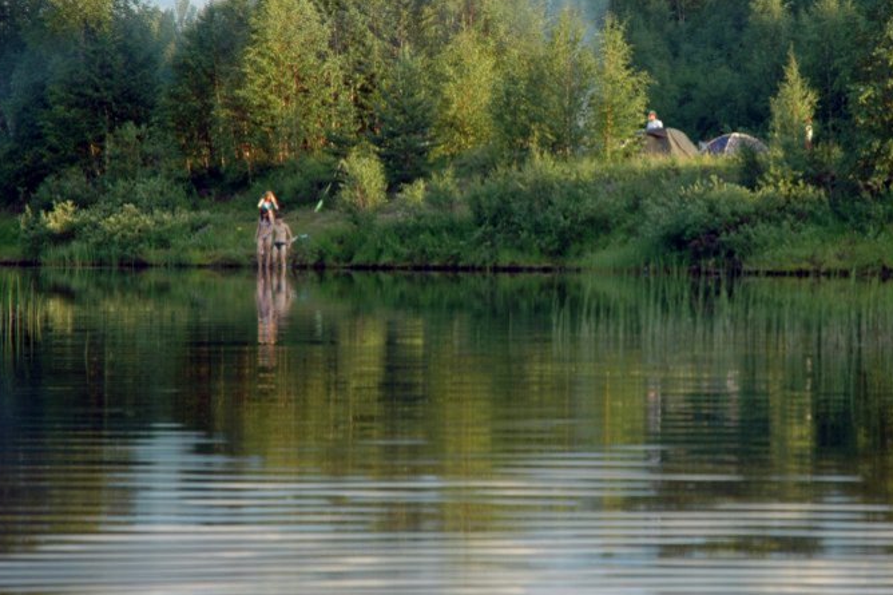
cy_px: 241
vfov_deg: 8.5
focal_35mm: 161
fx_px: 3992
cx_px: 642
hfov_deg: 12.7
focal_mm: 70
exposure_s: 1/125
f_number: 4.5
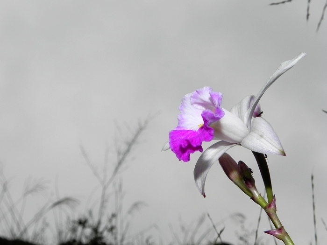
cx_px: 164
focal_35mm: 46
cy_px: 122
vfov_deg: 31.5
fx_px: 435
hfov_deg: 41.2
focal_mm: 8.2
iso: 160
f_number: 5.6
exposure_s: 1/260
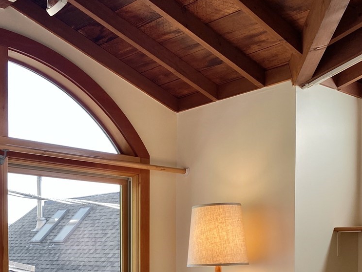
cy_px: 283
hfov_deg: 34.1
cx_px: 124
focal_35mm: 56
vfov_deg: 24.7
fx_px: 586
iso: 32
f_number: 1.8
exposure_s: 1/135
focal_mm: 4.25
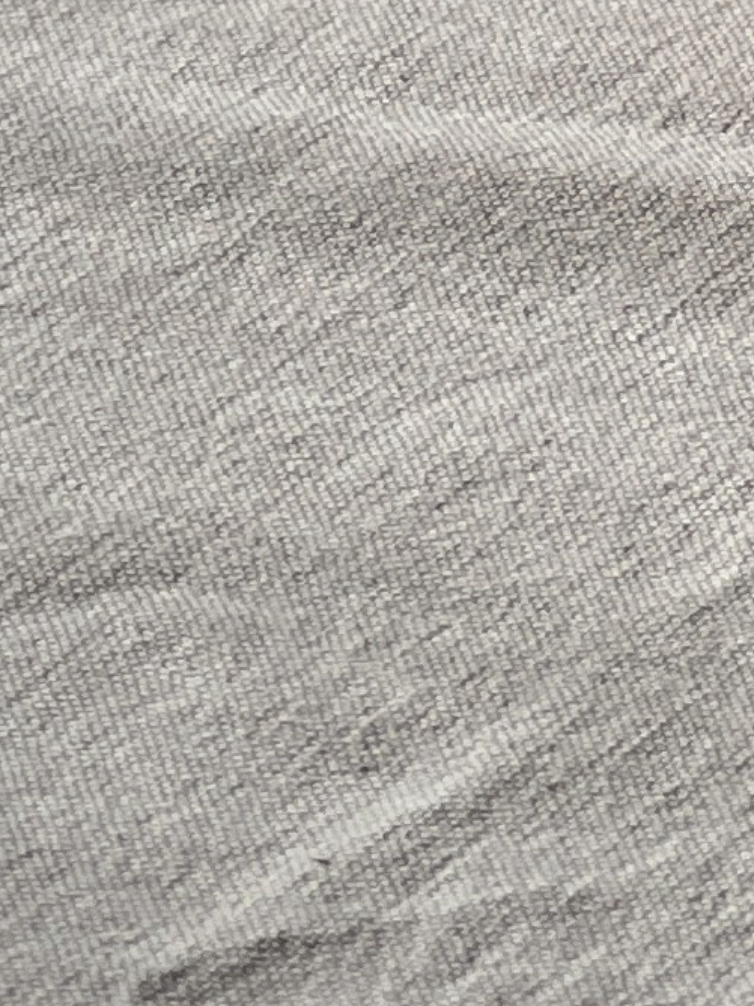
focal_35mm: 465
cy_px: -1679
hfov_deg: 3.2
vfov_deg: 4.2
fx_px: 13505
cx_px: 1797
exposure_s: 1/358
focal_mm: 9
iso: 32
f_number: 2.8
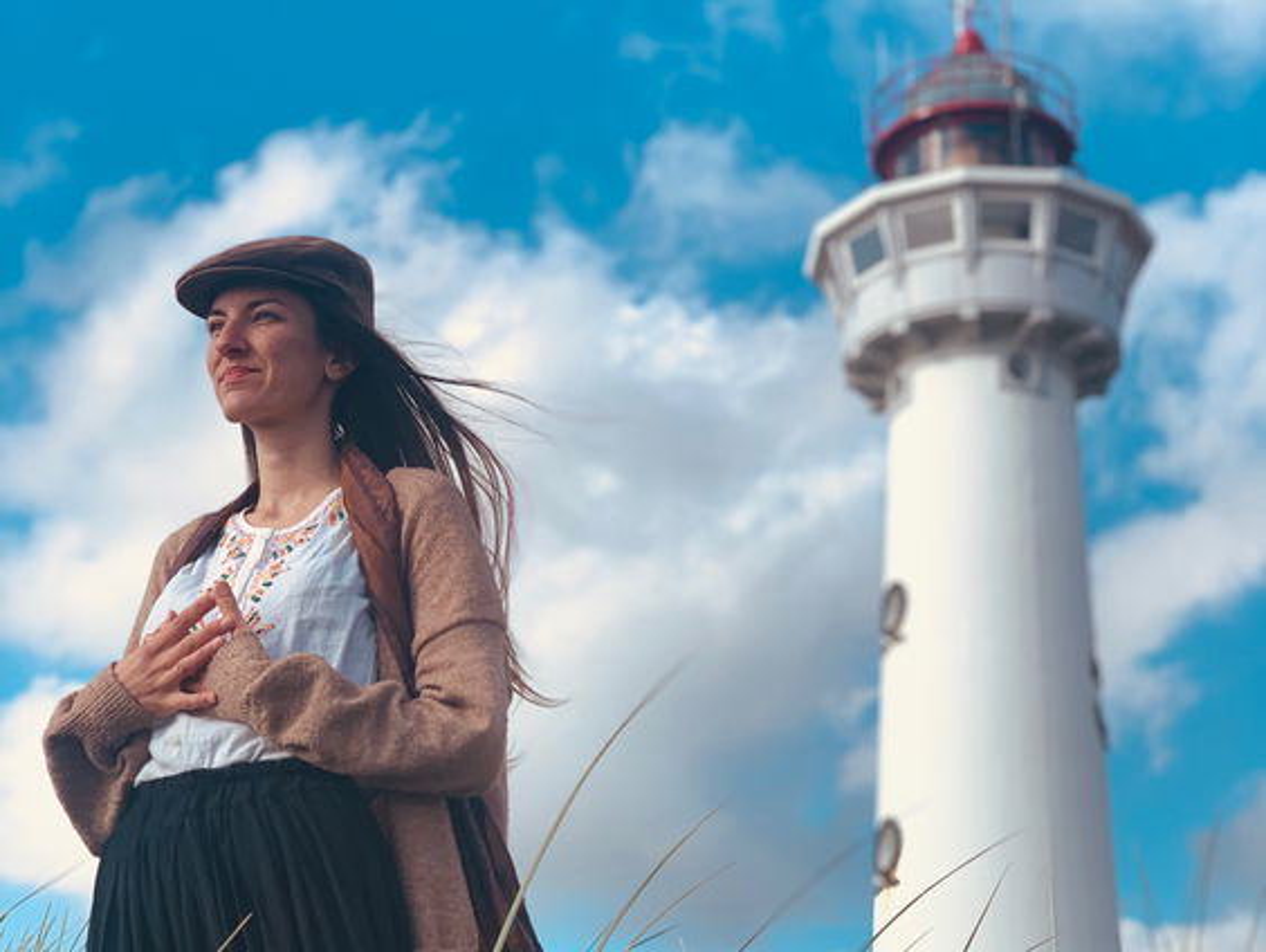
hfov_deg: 36.8
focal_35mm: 52
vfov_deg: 28.1
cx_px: 633
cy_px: 476
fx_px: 1903
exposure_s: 1/685
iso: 16
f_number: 2.4
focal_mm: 6
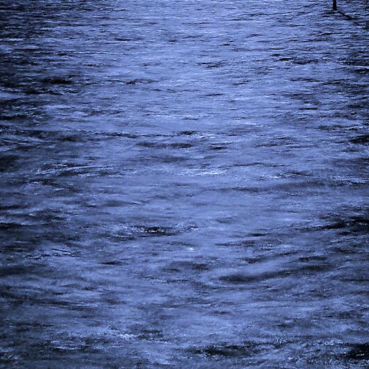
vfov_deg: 9.1
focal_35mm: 187
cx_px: 372
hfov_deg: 9.3
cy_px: -155
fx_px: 2255
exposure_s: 1.4
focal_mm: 32.9
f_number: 4
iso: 2500
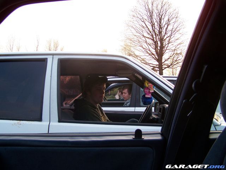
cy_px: 85
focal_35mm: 38
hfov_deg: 48.9
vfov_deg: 37.8
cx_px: 113
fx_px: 248
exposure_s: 1/125
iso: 80
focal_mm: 6.3
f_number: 2.8
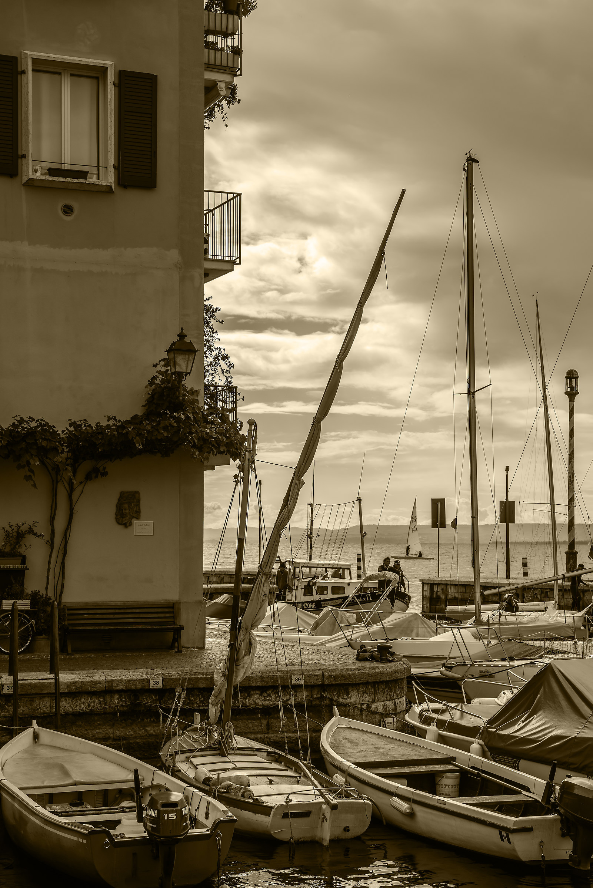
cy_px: 444
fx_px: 1605
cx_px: 296
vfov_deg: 31.0
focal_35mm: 65
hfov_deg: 20.9
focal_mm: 65
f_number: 8
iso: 100
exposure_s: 1/640
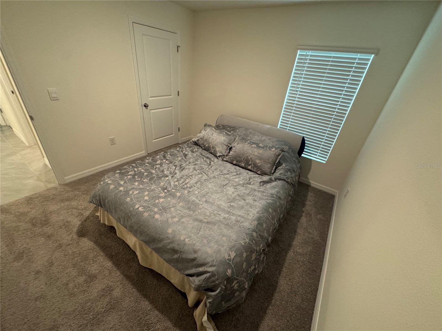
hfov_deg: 102.1
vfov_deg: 85.7
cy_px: 166
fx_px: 179
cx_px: 221
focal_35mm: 14
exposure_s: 1/60
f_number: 2.2
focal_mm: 2.22
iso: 500
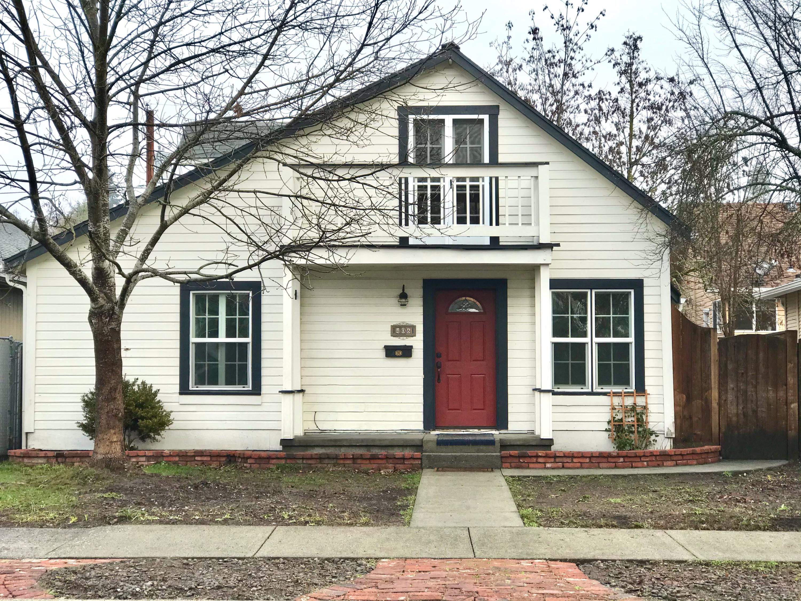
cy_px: 300
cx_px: 400
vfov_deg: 25.7
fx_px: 1319
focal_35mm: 57
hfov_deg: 33.8
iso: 20
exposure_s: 1/164
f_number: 2.8
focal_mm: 6.6
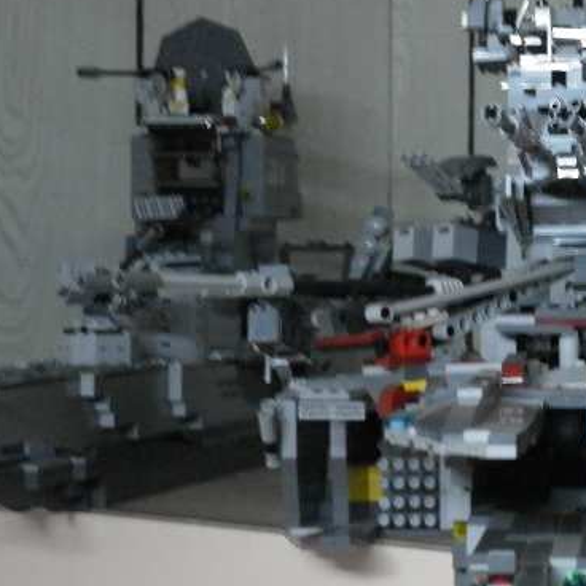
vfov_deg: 14.7
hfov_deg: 14.4
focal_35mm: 119
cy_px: 301
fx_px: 2279
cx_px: 604
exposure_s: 1/8
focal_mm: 11.1
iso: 400
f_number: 4.4
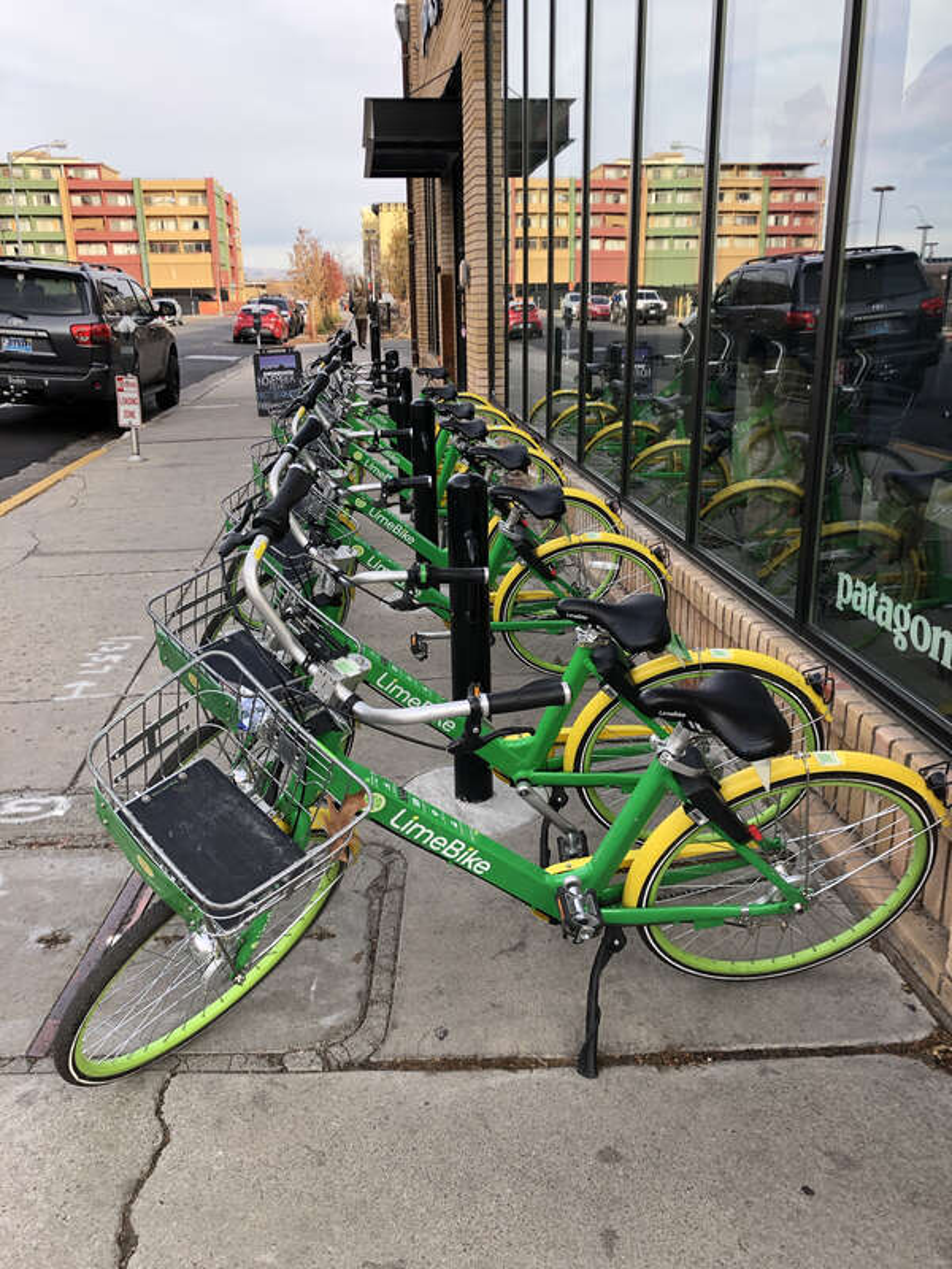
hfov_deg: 49.7
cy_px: 634
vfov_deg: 63.4
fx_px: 1027
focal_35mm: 28
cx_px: 476
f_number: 1.8
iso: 20
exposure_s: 1/236
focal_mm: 4
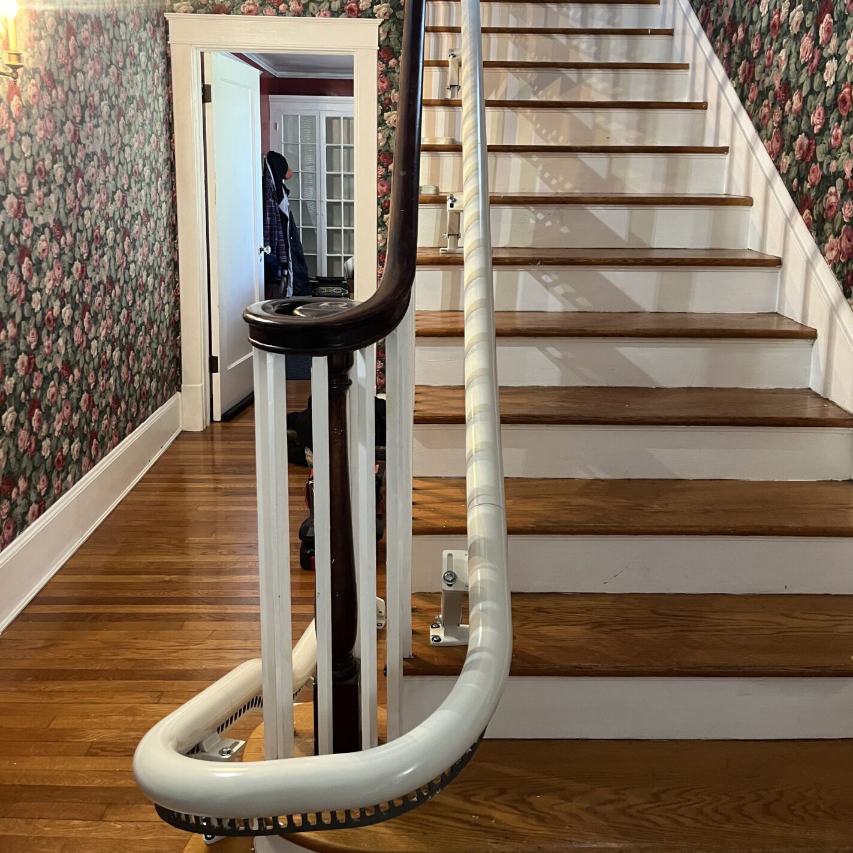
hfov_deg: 52.5
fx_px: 864
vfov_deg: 52.0
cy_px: 324
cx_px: 427
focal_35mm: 31
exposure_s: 1/60
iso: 400
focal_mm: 5.1
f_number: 1.6
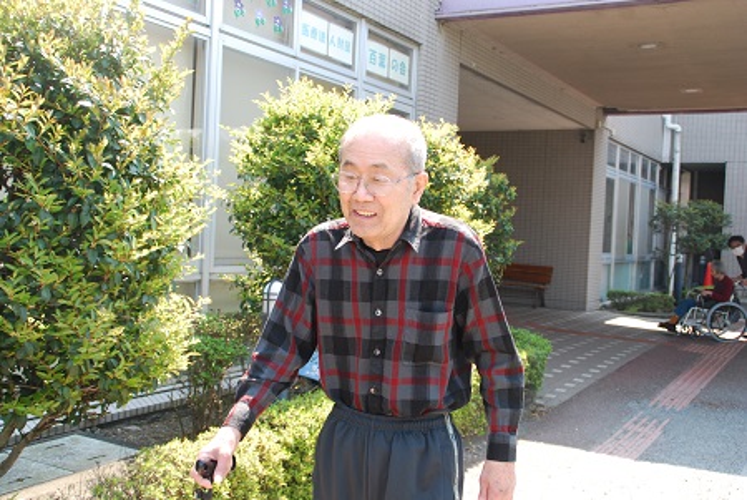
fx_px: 779
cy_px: 250
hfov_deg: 51.2
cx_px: 374
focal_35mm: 38
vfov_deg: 35.6
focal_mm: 25
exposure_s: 1/125
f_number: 5.6
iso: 180
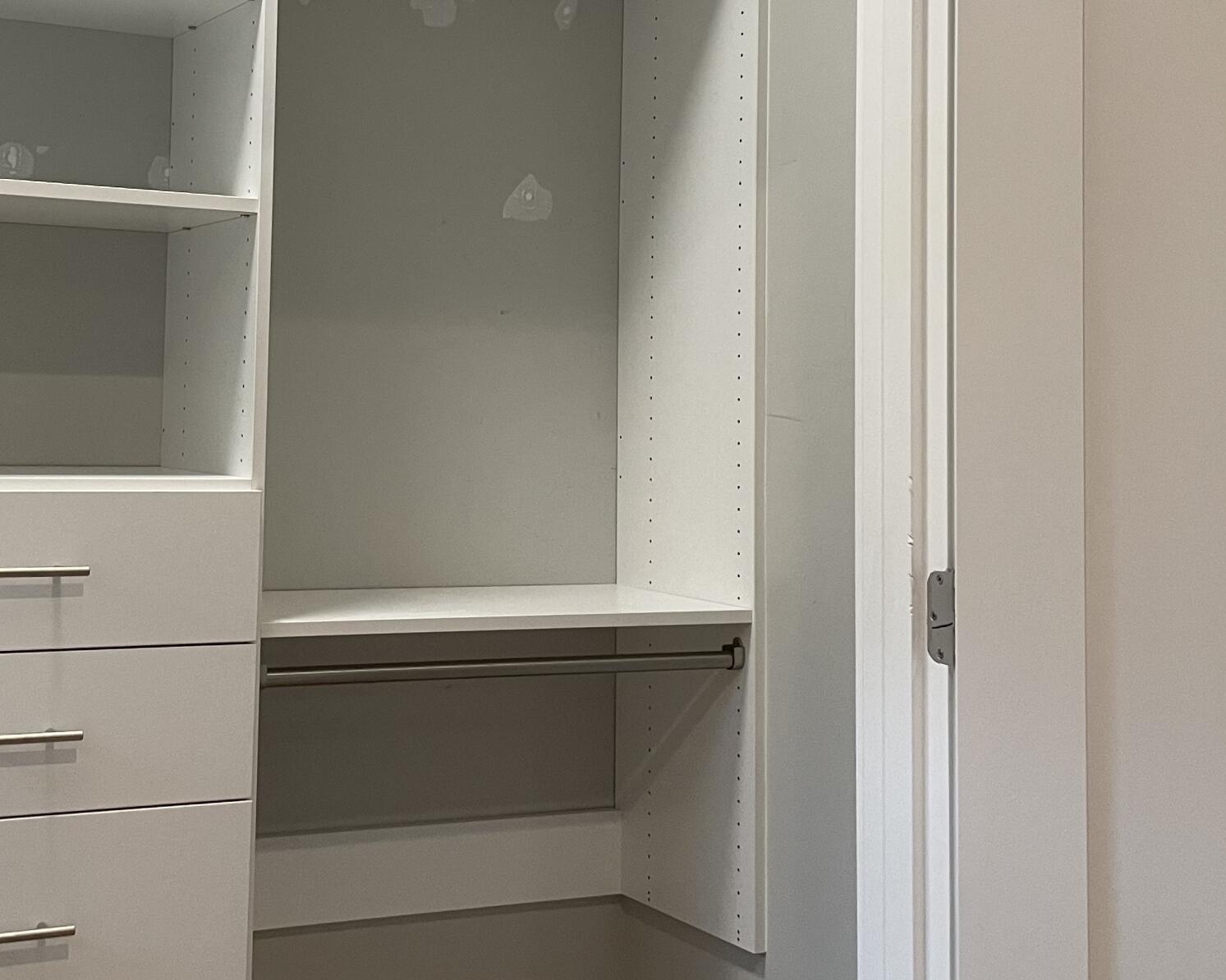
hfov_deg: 36.0
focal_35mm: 51
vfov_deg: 29.4
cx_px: 338
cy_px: 293
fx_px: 1850
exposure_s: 1/91
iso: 125
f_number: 1.6
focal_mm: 4.2
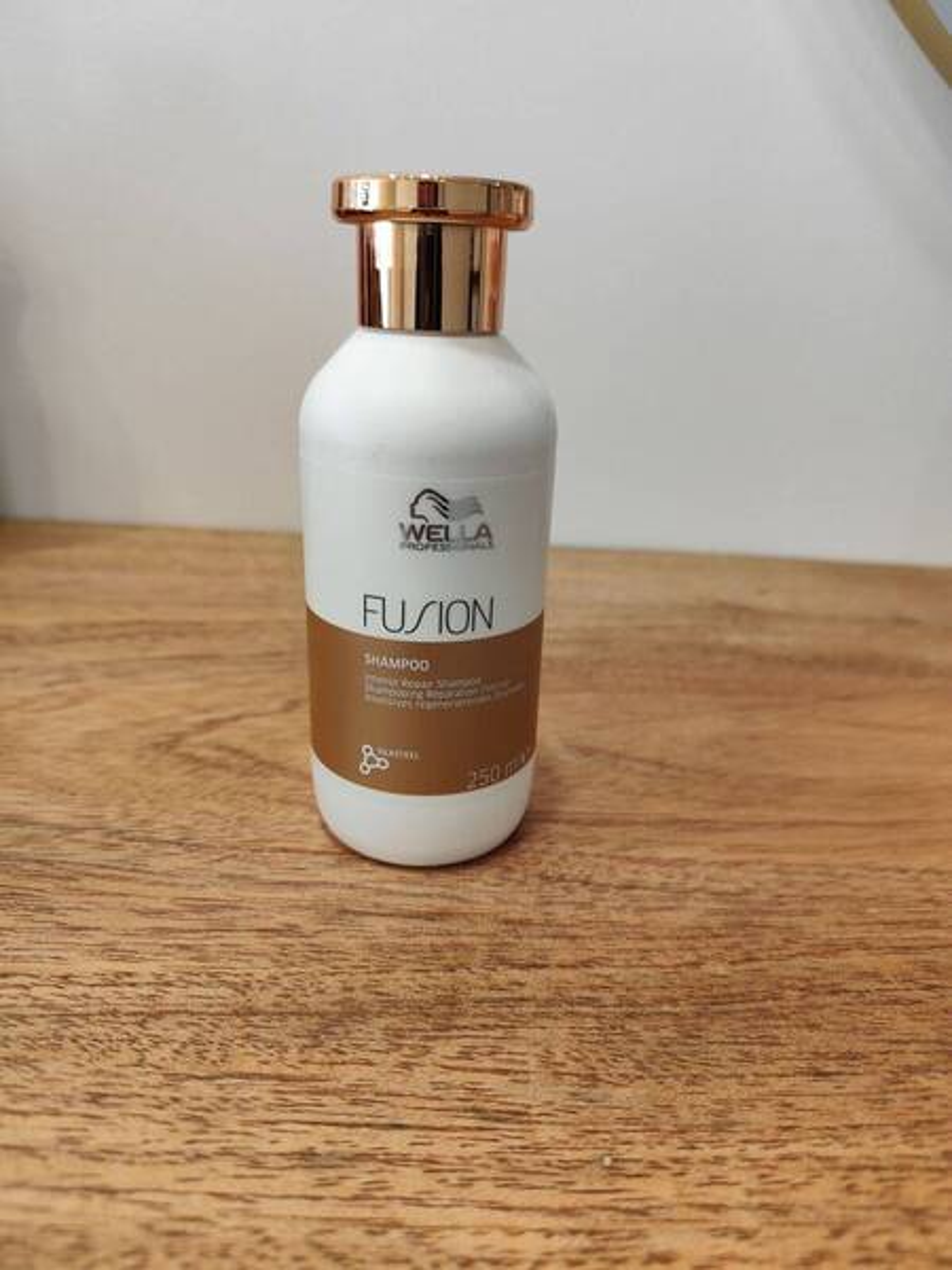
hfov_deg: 58.9
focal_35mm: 23
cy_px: 635
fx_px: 843
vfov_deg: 73.9
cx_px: 476
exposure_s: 1/100
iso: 250
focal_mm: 6.19
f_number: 1.65
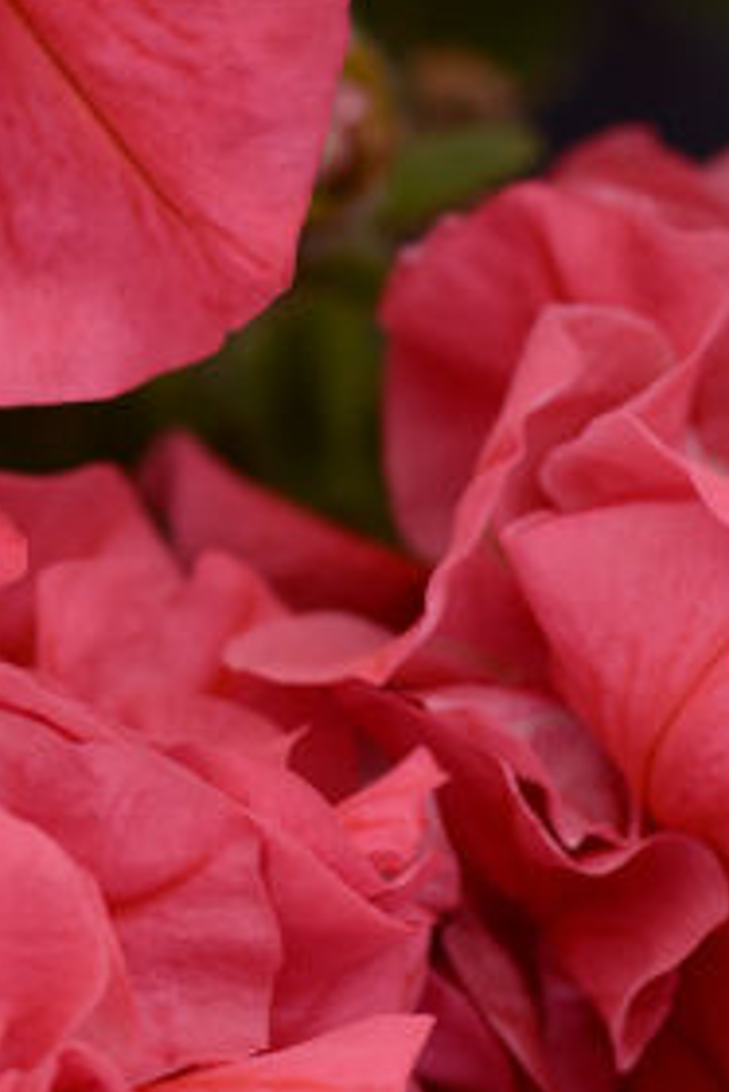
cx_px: -242
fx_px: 8524
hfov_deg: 4.9
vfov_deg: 7.3
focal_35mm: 281
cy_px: -185
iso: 200
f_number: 11
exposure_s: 1/200
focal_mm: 105
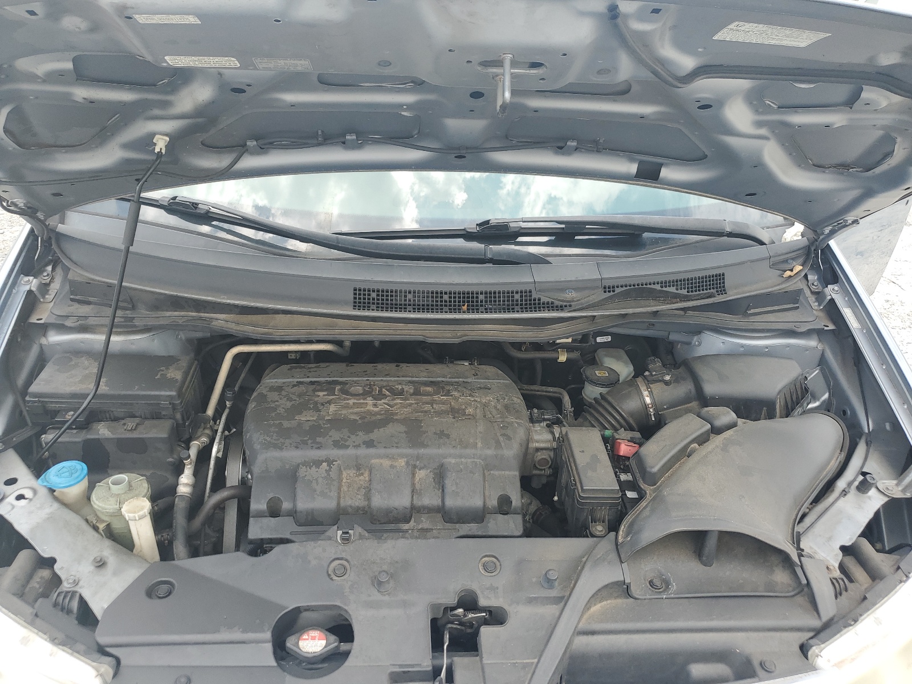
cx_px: 456
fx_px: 685
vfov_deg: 53.1
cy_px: 342
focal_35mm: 26
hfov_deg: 67.3
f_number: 1.5
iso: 50
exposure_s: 1/556
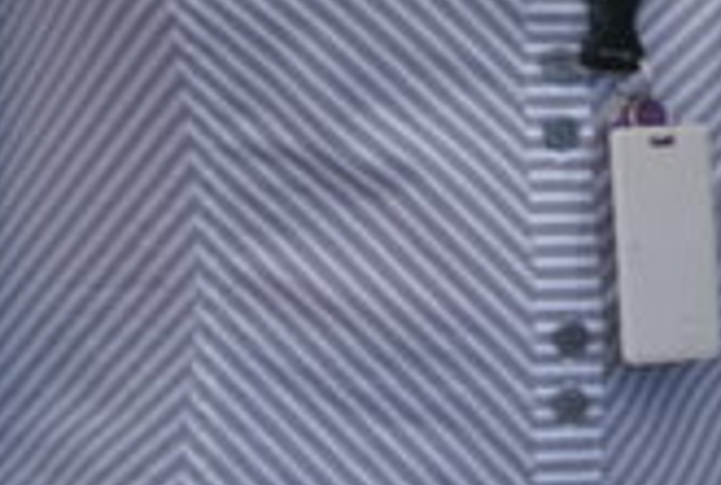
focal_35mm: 544
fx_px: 10925
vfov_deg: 2.5
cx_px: 1955
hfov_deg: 3.7
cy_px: -607
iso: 100
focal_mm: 60
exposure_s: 1/160
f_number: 7.1
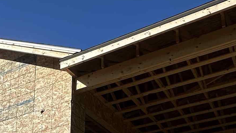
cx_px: 101
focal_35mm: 53
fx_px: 332
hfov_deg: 39.1
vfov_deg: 19.7
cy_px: 198
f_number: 2.2
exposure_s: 1/3401
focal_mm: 2.22
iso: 50
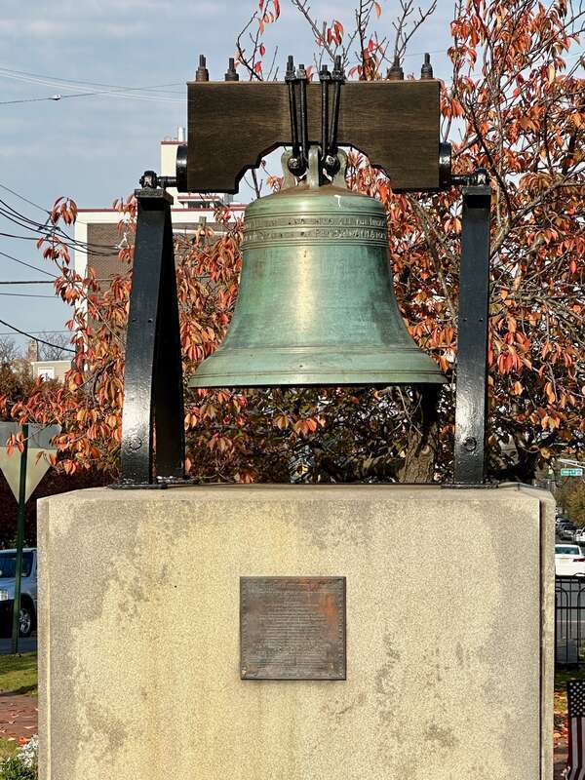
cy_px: 390
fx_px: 1735
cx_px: 292
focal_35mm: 77
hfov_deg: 19.1
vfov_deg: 25.3
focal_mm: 9
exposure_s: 1/592
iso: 32
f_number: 2.8
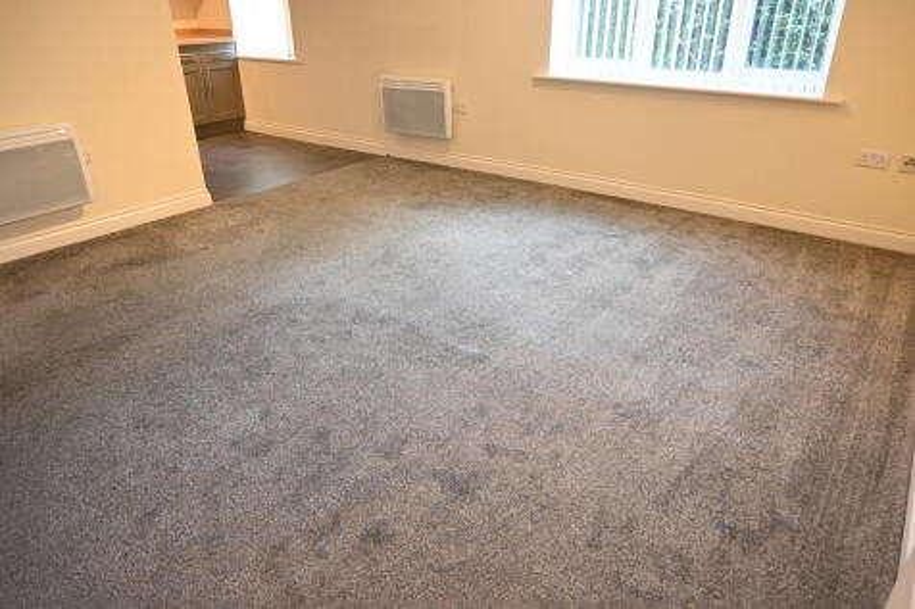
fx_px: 610
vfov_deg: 53.1
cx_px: 458
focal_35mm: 24
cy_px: 304
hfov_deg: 73.8
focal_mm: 16
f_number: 3.5
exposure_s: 1/25
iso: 320
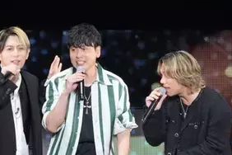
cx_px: 89
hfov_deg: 3.3
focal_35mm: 633
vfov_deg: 2.2
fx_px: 4079
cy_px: 148
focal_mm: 198
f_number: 6.3
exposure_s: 1/320
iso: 1250
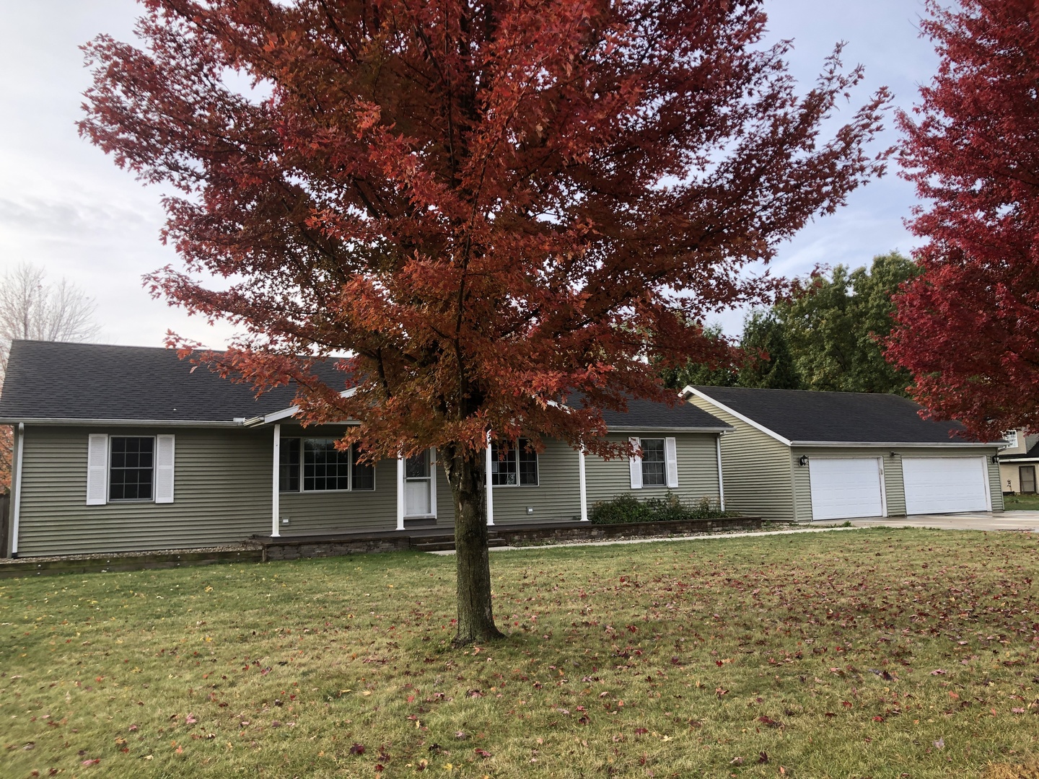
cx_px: 520
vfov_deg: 49.7
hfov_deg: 63.4
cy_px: 390
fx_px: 840
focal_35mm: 28
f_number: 1.8
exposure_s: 1/196
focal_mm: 3.99
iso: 20
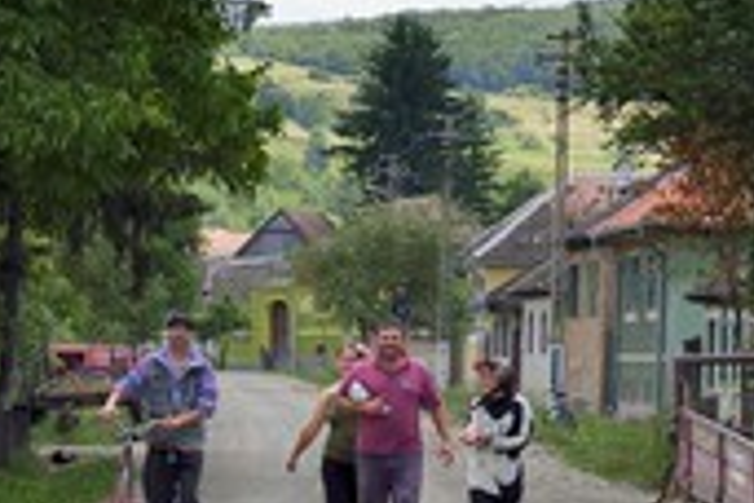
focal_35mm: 211
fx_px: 4419
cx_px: 150
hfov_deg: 9.7
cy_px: 393
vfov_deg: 6.5
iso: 200
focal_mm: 86
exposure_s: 1/250
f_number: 9
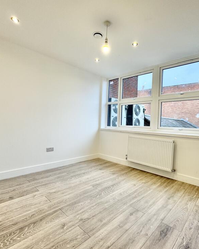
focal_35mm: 19
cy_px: 129
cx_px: 112
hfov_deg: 70.6
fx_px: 140
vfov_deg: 83.3
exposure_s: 1/100
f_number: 2.2
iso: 50
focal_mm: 2.22
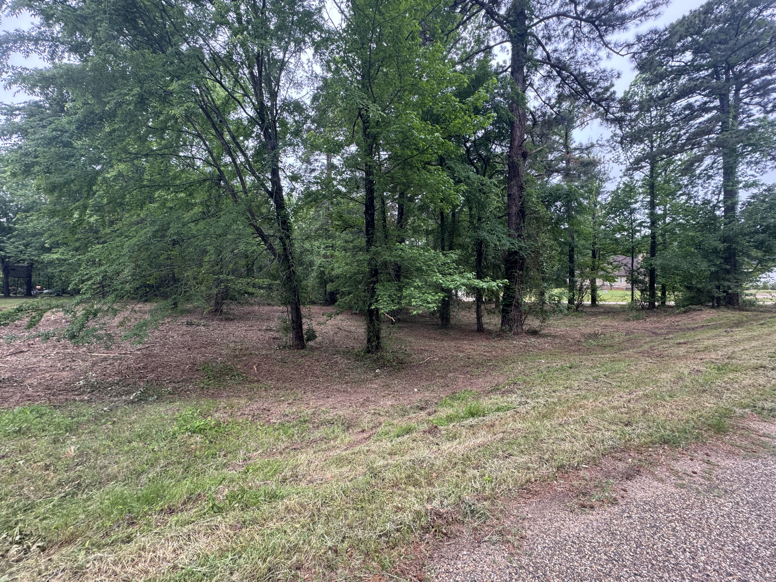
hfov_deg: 102.1
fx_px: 314
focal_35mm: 14
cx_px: 388
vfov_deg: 85.7
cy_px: 291
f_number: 2.2
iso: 125
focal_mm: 2.22
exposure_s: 1/99
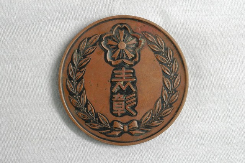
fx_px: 612
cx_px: 122
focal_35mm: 90
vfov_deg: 15.1
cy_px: 82
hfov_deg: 22.6
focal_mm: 60
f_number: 8
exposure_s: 1/10
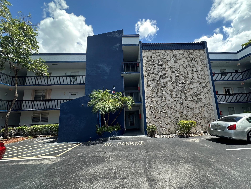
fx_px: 109
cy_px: 98
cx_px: 134
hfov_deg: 98.0
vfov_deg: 81.7
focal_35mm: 15
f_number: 2.2
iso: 40
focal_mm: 2.22
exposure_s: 1/550
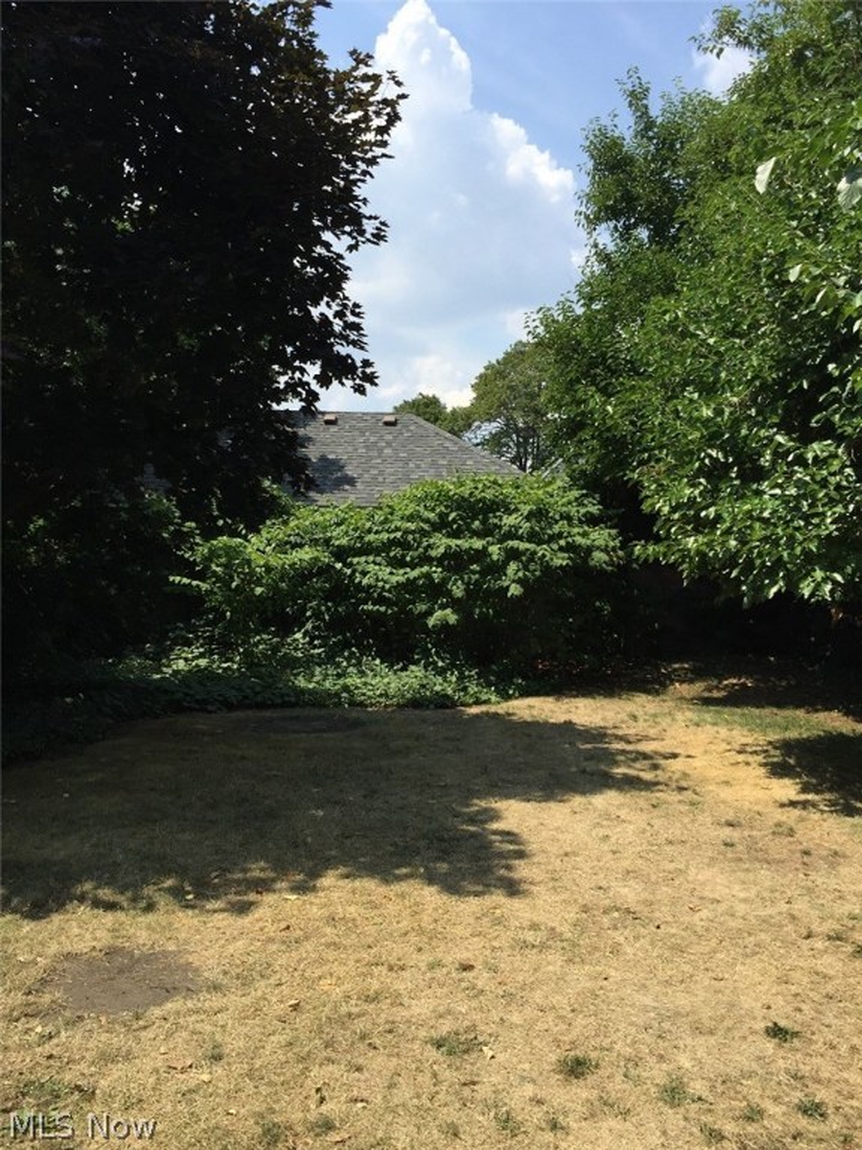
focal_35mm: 29
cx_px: 431
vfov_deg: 61.7
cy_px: 575
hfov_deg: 48.2
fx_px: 963
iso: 32
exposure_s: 1/2475
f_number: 2.2
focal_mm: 4.15
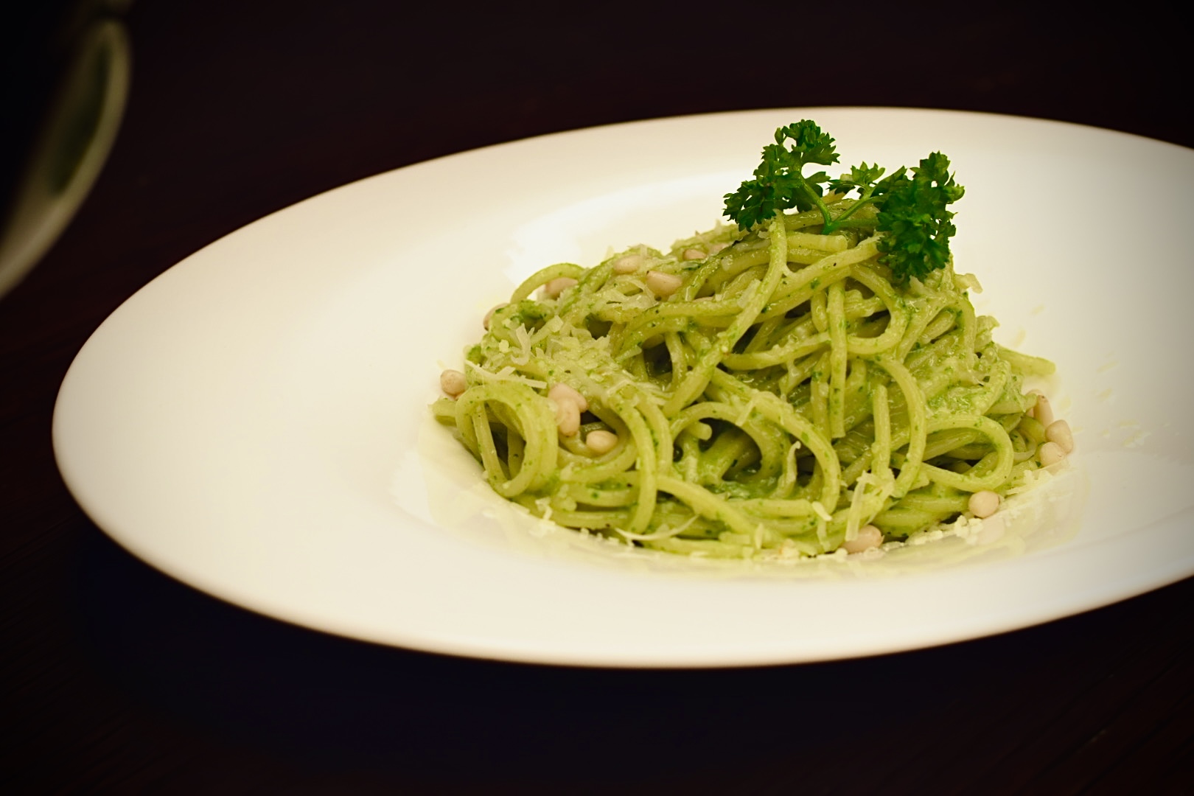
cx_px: 597
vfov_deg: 18.2
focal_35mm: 75
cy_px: 398
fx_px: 2487
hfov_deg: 27.0
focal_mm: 50
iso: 320
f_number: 6.3
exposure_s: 1/200
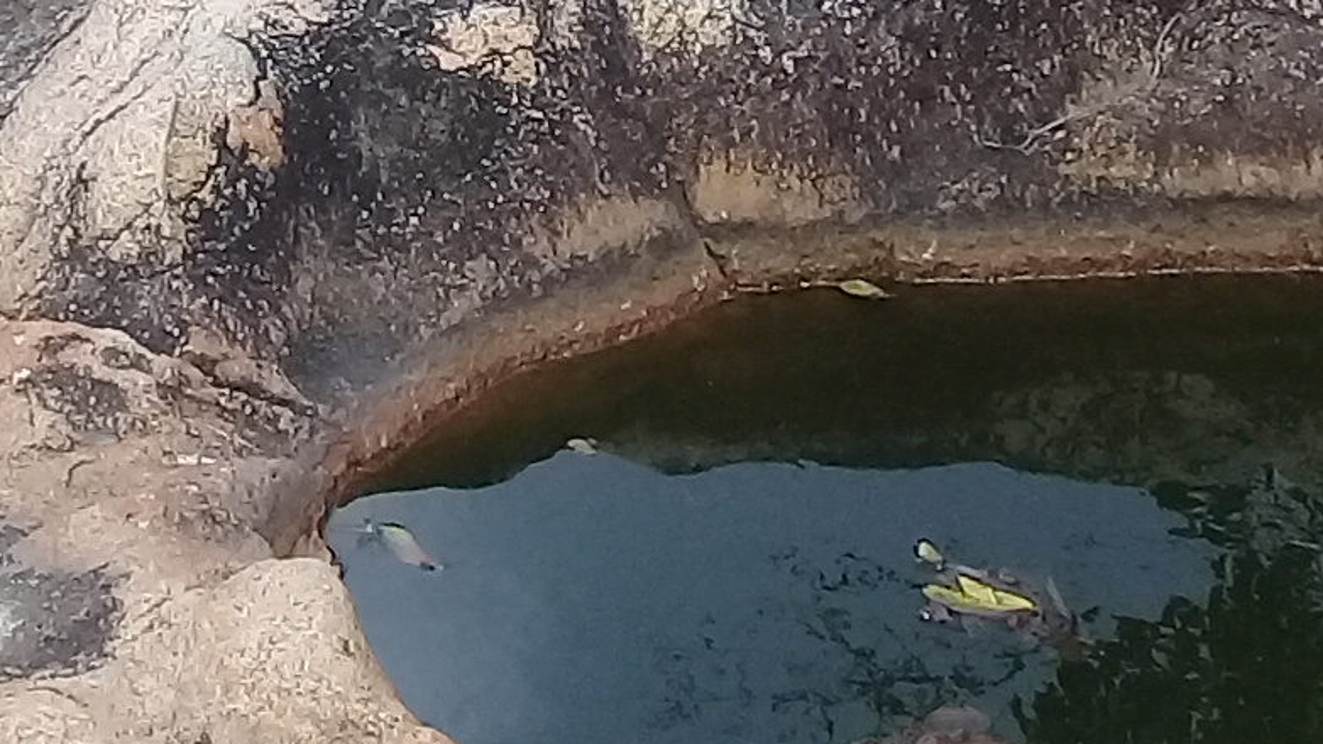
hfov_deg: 15.2
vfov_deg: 8.1
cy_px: -854
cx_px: 528
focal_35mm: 141
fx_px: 4947
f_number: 2.2
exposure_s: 1/602
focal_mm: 3.3
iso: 50
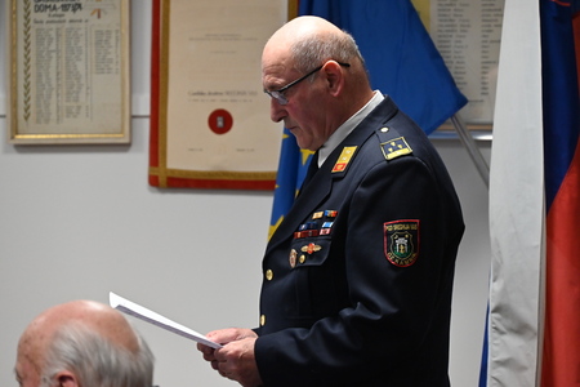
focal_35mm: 170
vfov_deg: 8.1
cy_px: 194
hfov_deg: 12.1
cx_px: 290
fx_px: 2739
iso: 3200
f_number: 6.3
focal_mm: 170
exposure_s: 1/160
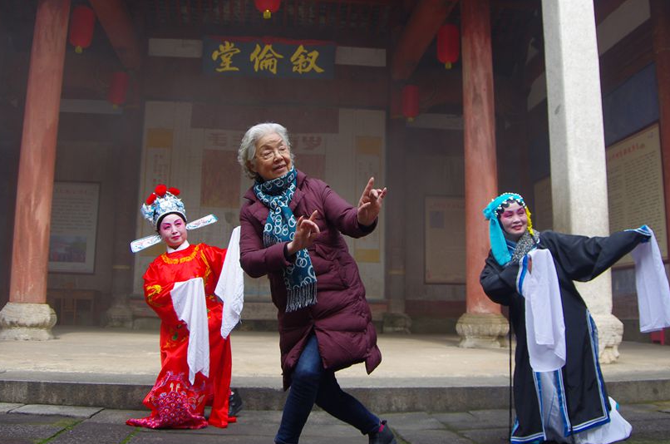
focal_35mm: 67
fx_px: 1244
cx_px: 329
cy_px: 195
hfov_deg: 30.1
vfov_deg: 20.2
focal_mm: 36
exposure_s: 1/200
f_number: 6.3
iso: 200
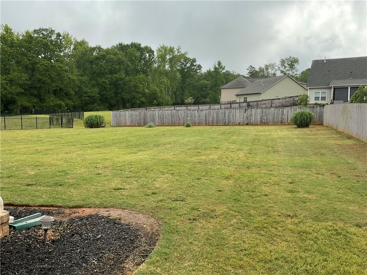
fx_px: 307
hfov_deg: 61.7
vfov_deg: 48.2
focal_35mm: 29
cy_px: 138
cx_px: 184
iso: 16
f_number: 1.8
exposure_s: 1/855
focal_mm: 3
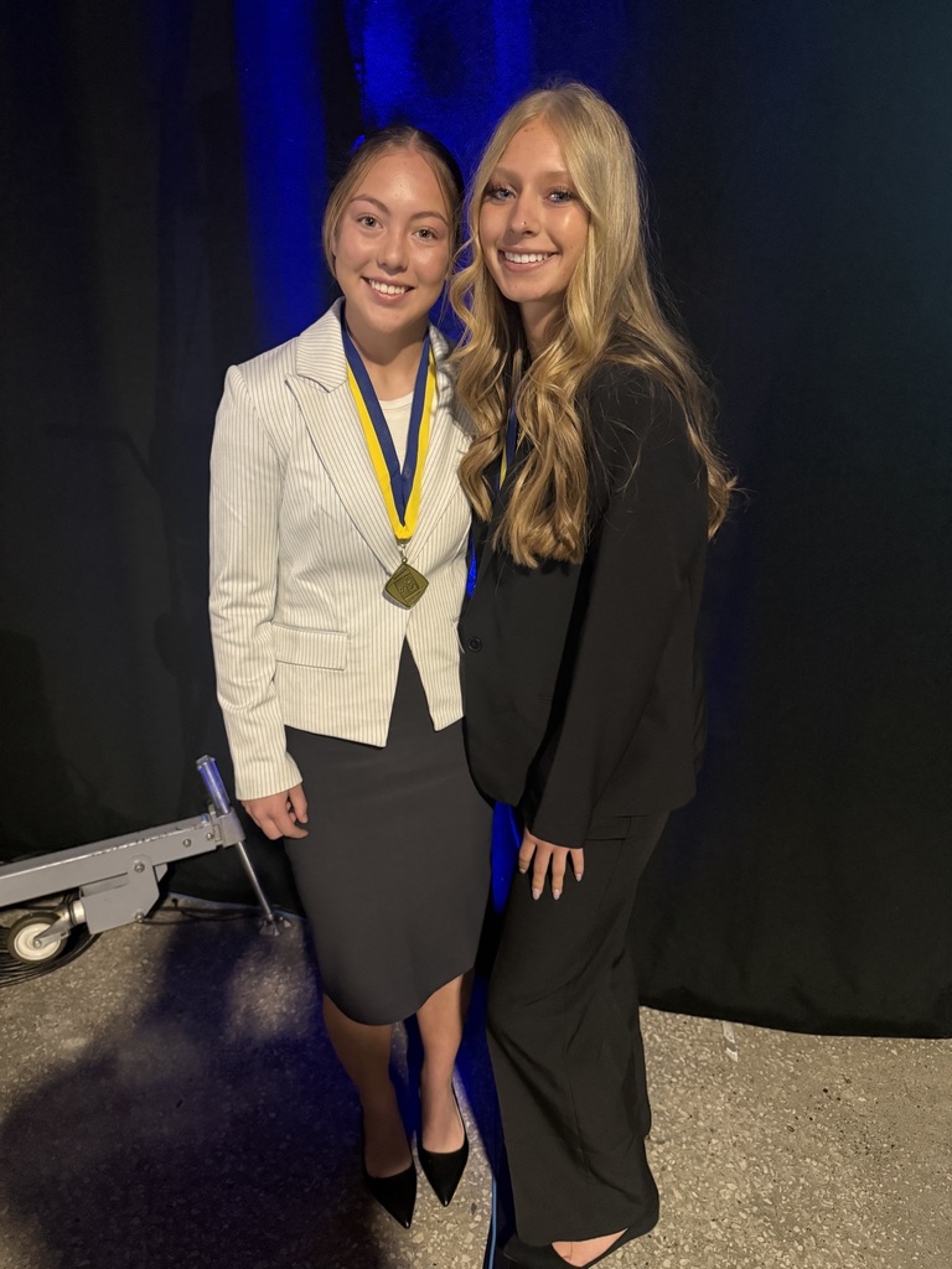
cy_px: 634
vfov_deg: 71.6
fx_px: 880
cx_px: 476
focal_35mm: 24
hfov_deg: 56.8
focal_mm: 6.76
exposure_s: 1/40
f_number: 1.78
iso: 800
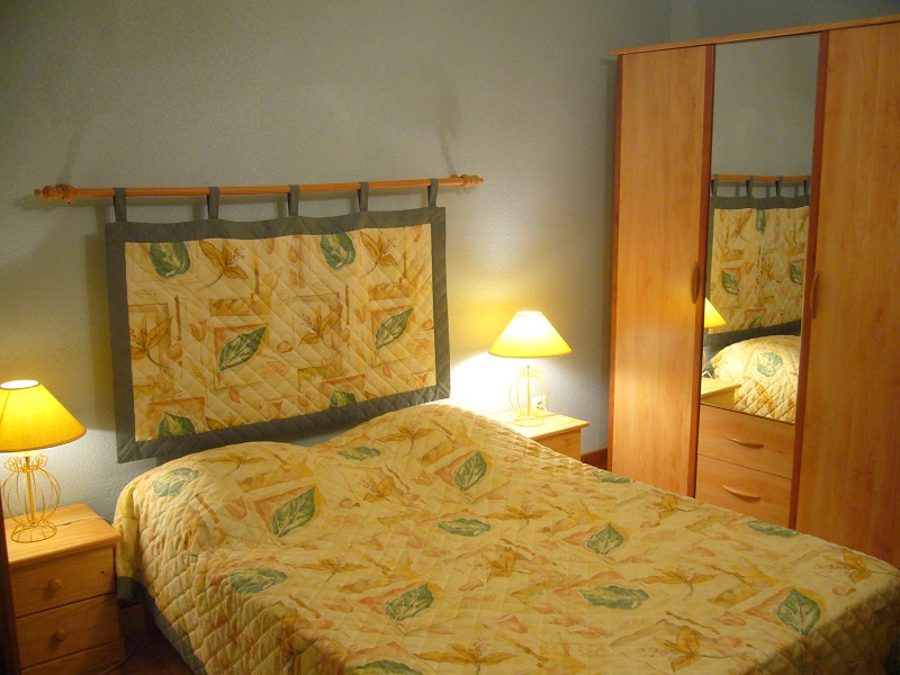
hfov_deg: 52.6
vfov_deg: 40.7
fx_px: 910
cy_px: 338
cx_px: 450
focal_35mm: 35
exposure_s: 1/10
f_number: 2.8
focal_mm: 5.8
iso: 200
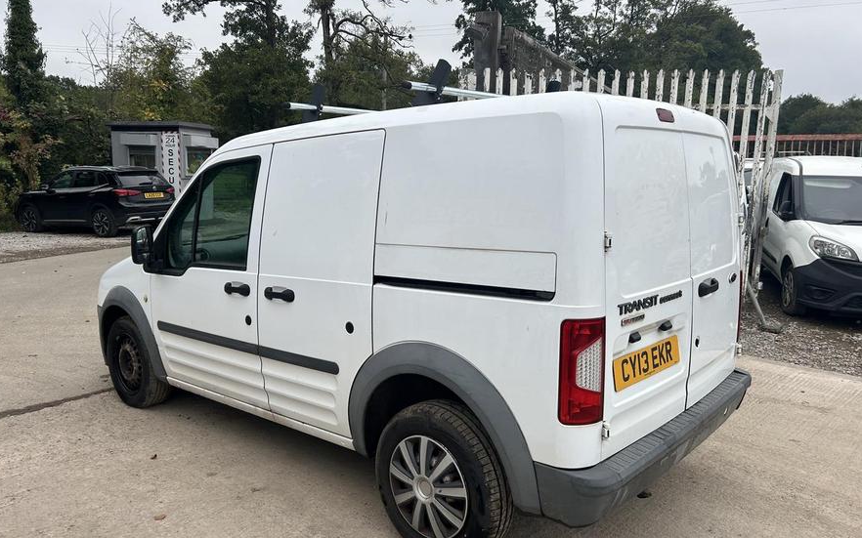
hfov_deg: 66.5
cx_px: 427
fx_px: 658
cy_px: 289
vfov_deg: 44.5
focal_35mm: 28
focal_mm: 5.7
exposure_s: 1/833
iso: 50
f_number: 1.5
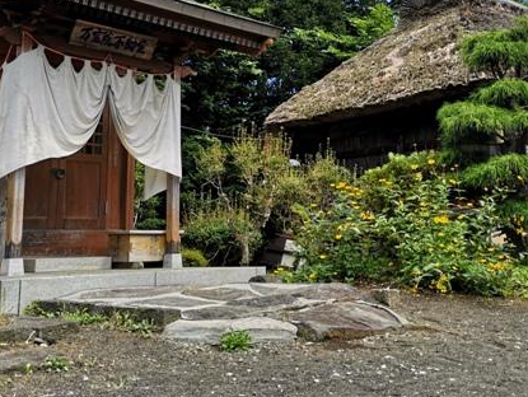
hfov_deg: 36.7
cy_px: 71
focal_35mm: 52
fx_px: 794
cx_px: 300
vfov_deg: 27.4
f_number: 1.8
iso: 50
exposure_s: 1/1309
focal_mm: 3.95
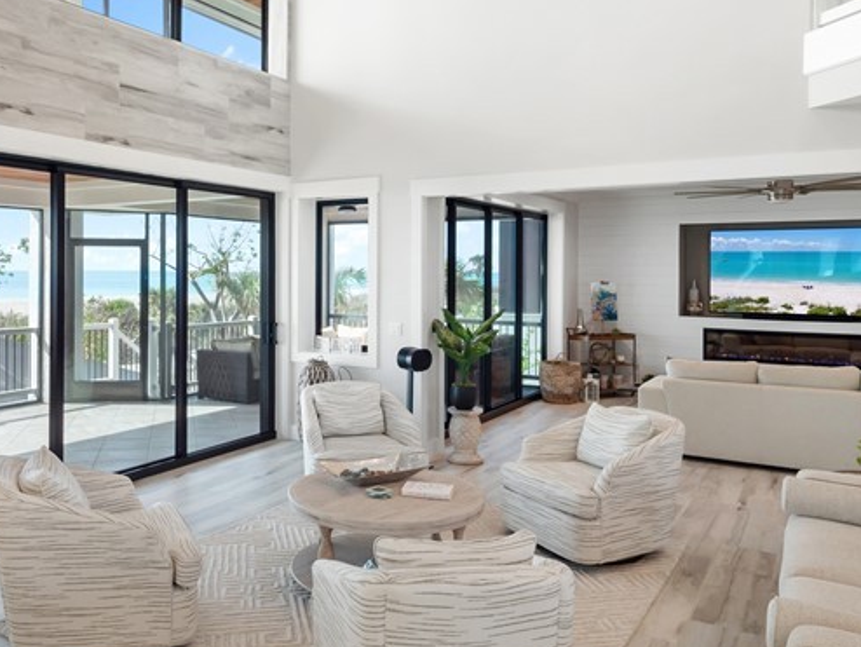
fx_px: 722
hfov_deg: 61.0
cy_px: 279
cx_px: 338
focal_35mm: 29
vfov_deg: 48.1
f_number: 7.1
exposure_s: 1/20
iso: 200
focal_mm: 7
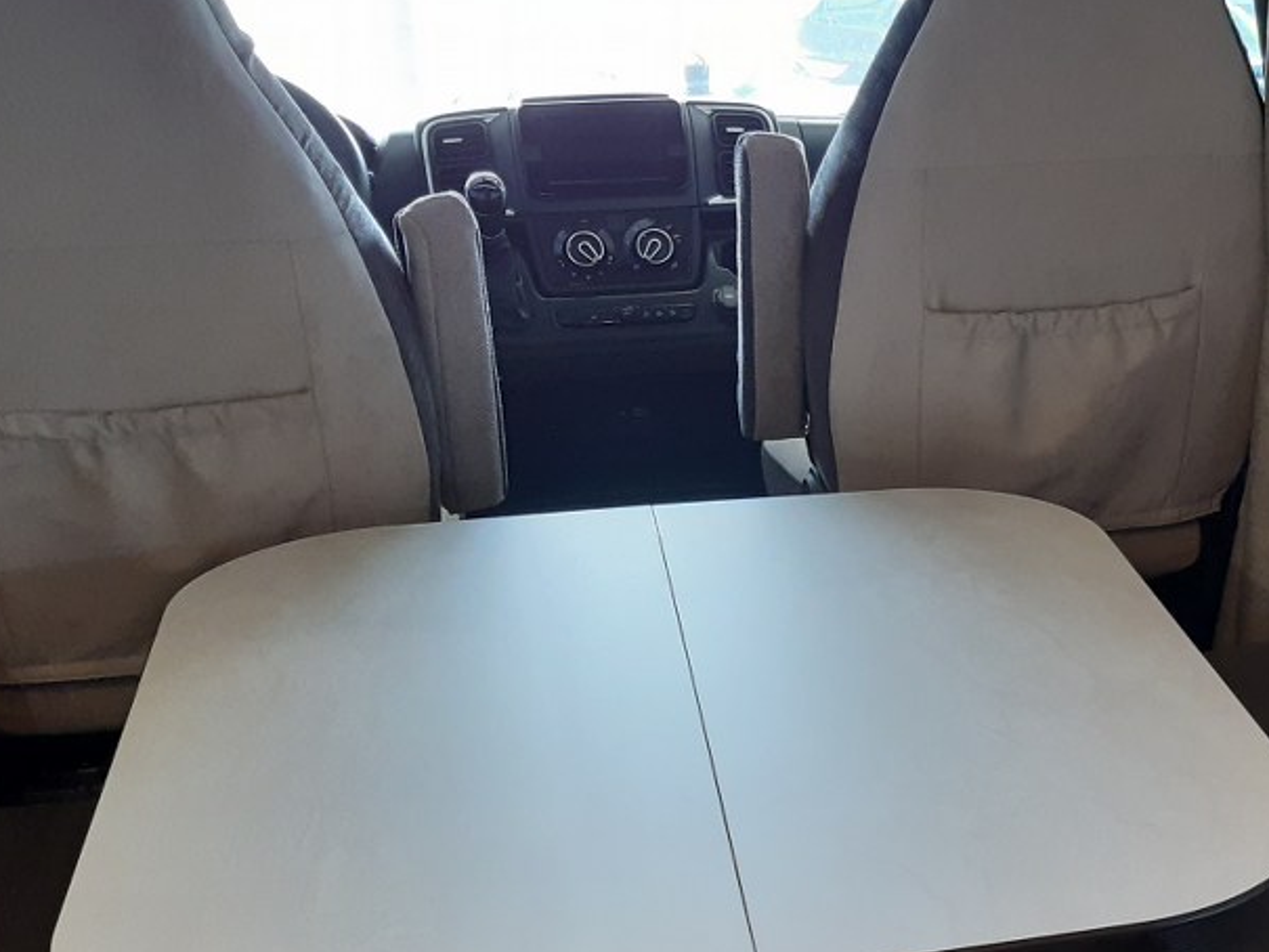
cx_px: 1179
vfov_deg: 26.4
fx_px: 2017
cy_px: 625
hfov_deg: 32.9
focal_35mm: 55
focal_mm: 3.92
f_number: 1.7
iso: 250
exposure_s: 1/50
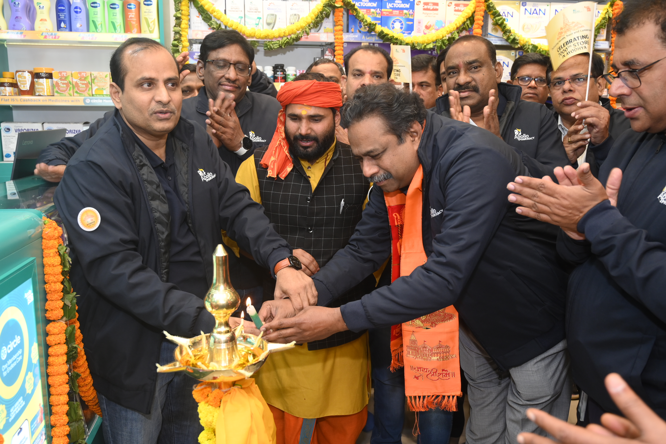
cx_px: 333
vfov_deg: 41.7
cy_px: 222
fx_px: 583
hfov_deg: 59.5
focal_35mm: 32
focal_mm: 31.5
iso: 1000
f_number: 5
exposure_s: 1/160
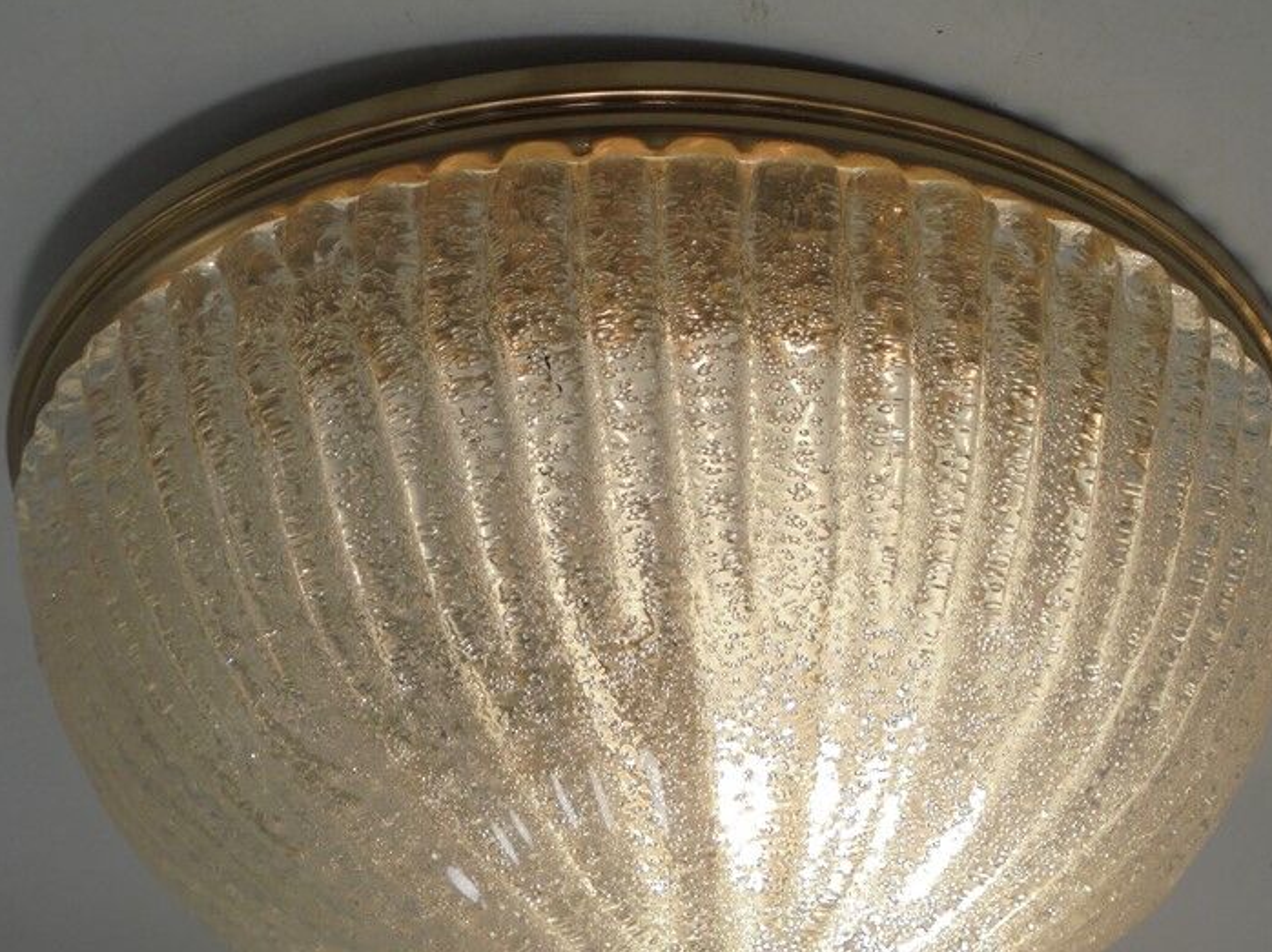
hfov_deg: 38.9
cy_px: 578
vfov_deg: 29.6
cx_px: 696
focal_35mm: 49
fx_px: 1800
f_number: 4.2
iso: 100
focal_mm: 6.9
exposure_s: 1/400
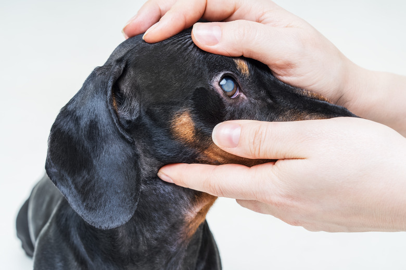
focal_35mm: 55
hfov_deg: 36.3
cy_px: 135
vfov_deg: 24.6
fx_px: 620
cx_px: 203
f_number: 8
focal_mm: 55
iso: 100
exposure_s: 1/160
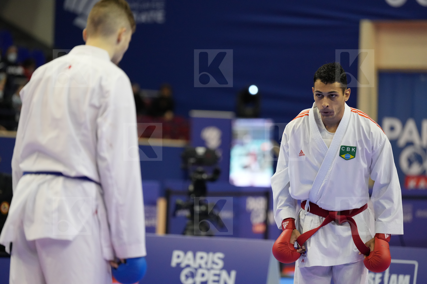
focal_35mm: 158
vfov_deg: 8.7
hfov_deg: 13.0
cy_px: 142
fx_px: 1874
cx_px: 214
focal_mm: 158
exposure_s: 1/1000
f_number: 2.8
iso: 4000
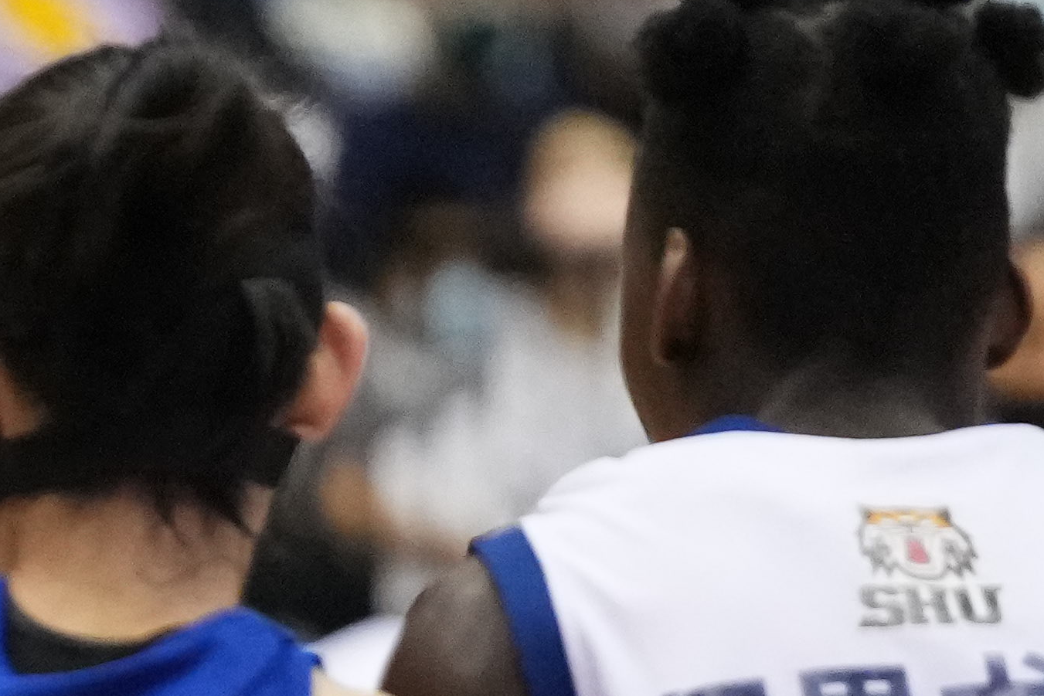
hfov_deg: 1.9
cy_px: 1769
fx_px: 30596
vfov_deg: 1.3
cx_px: -1105
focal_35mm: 1055
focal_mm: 165
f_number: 2.8
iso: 5000
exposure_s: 1/1000
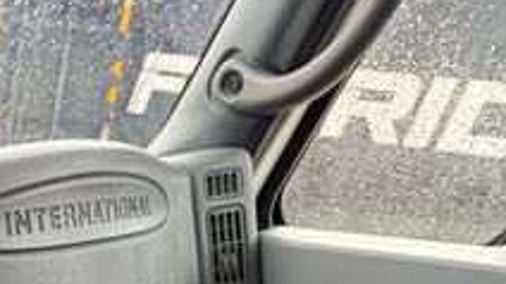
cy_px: 520
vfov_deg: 13.6
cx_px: -177
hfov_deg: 23.3
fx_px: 1059
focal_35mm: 79
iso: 125
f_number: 1.78
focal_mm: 6.76
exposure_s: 1/159
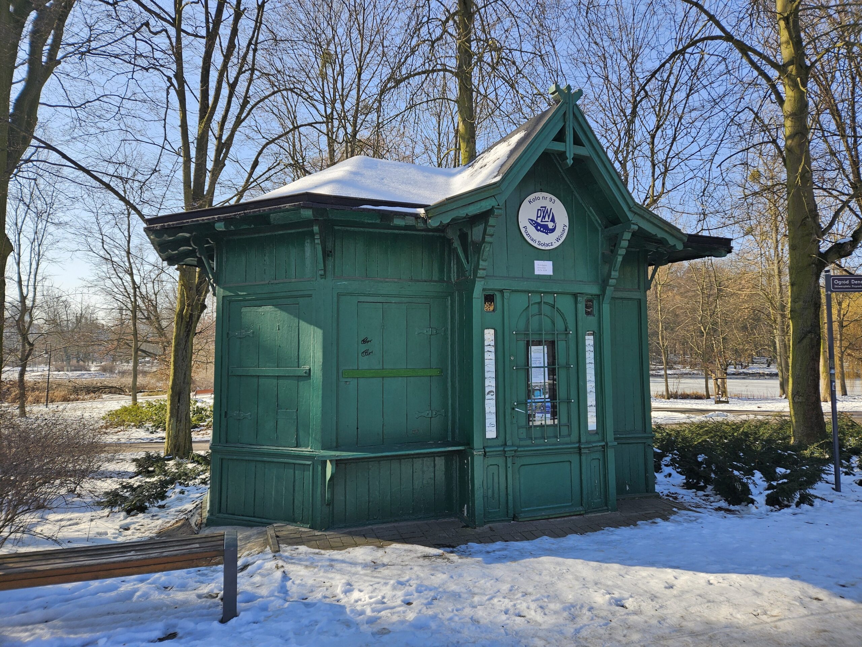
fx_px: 573
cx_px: 431
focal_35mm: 23
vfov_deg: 58.9
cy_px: 324
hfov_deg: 73.9
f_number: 1.8
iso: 25
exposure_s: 1/816
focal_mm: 5.4
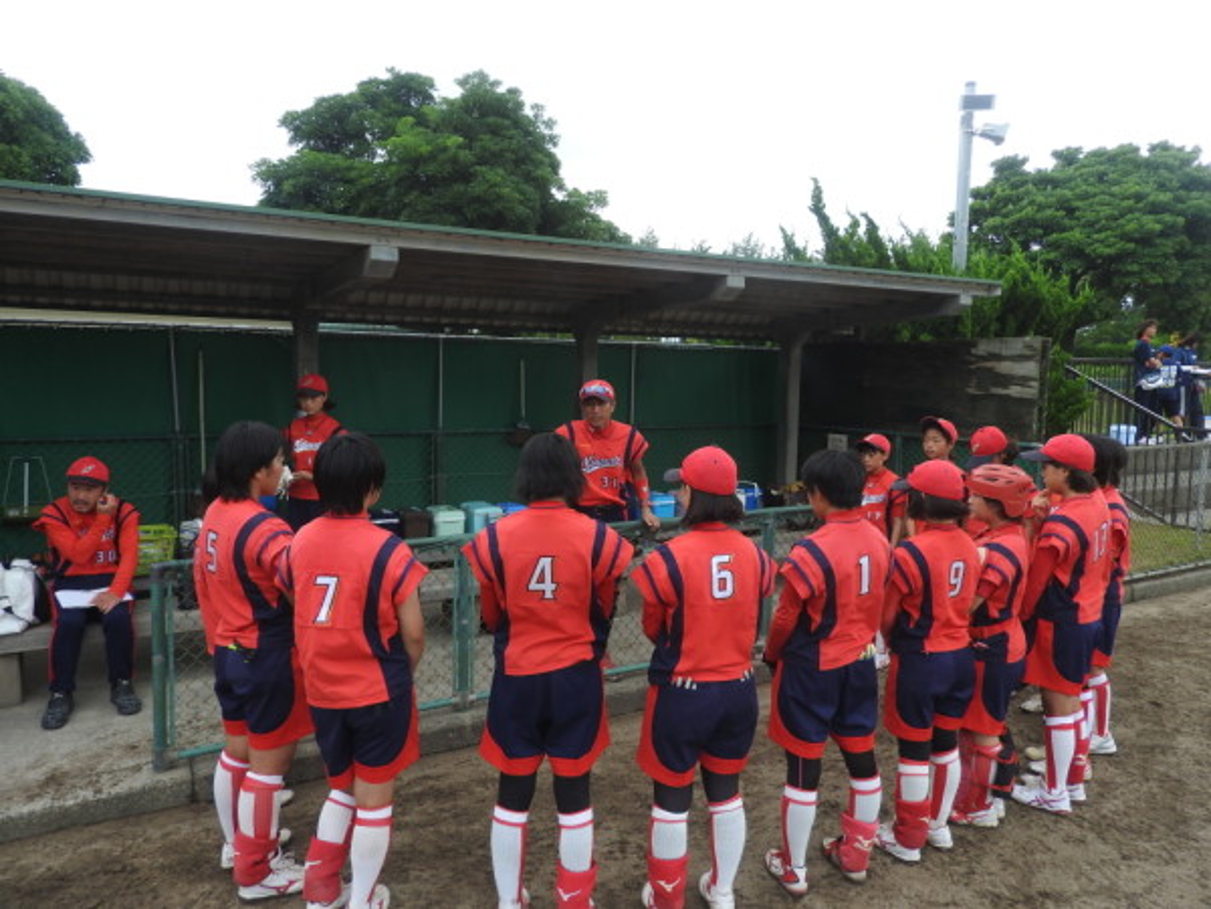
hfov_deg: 71.6
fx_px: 840
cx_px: 606
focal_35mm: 24
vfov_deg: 56.8
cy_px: 454
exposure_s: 1/320
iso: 100
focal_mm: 4.3
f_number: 3.3
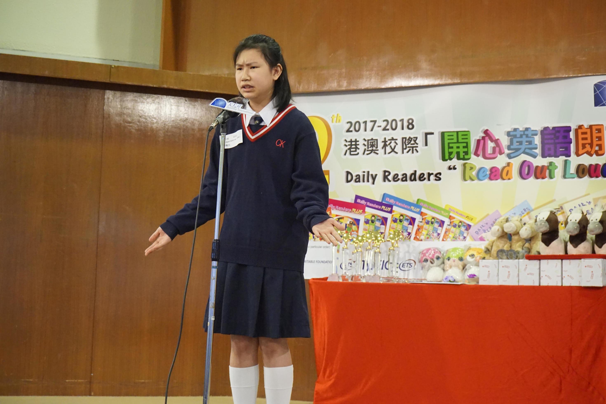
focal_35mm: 64
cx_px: 303
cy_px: 202
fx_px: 1086
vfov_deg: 21.1
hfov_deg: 31.2
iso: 3200
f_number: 5.6
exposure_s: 1/60
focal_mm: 43
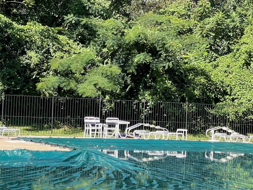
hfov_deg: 15.9
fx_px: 899
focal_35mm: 123
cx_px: 193
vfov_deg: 12.0
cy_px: 100
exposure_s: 1/372
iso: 20
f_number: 2.2
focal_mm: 7.5
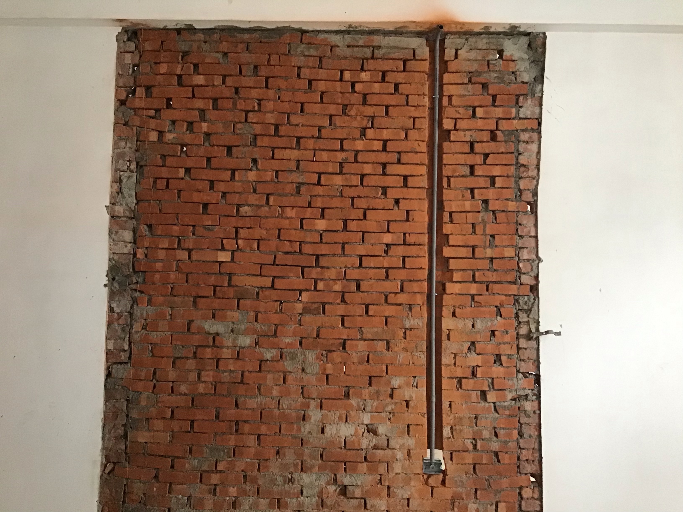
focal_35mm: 31
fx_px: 612
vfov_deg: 45.4
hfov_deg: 58.4
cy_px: 256
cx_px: 342
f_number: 2.4
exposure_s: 1/30
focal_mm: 3.3
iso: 250
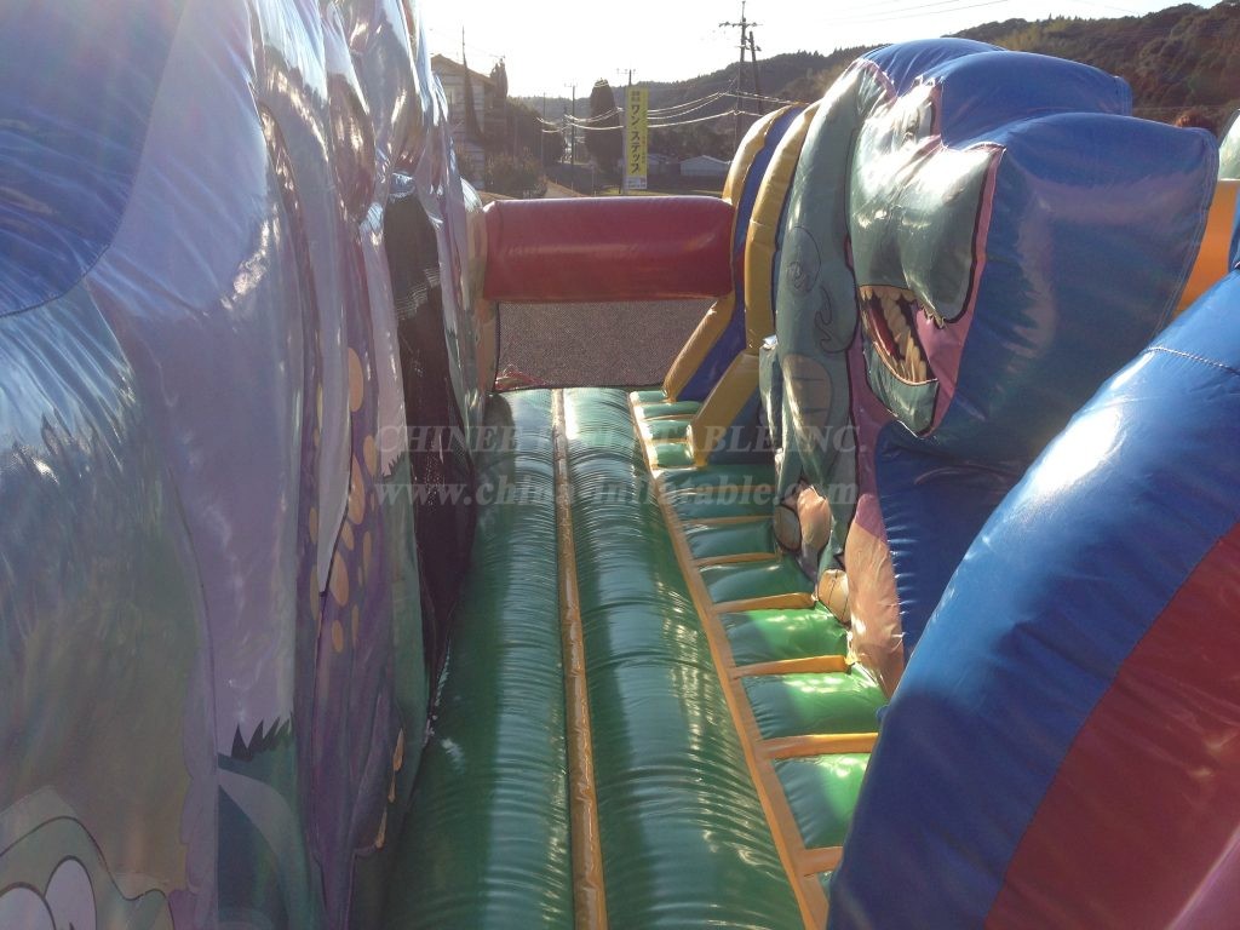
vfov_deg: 42.9
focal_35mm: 33
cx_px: 620
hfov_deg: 55.4
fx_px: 1182
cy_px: 465
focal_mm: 4.12
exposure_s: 1/1205
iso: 50
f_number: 2.4
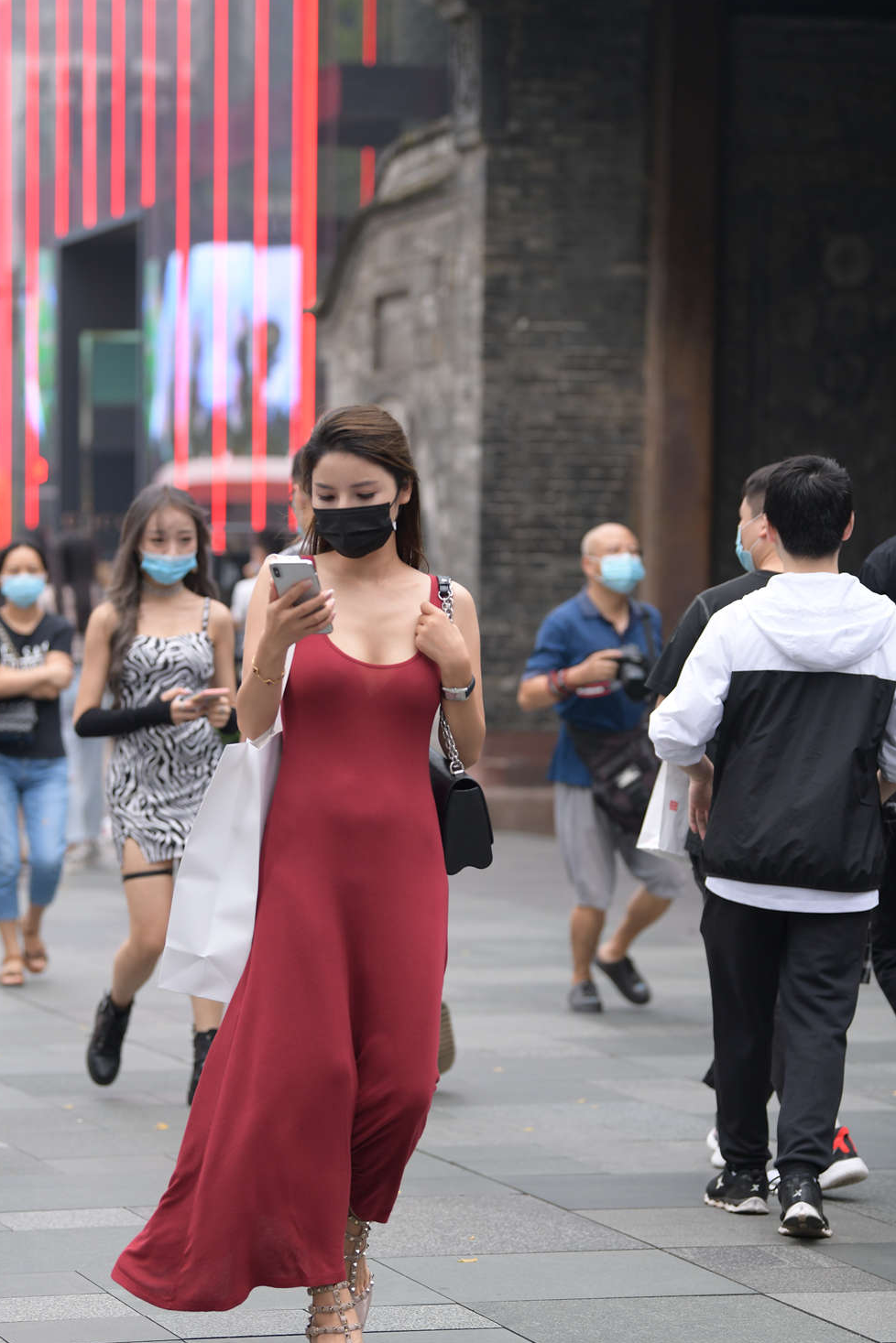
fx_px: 5040
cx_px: 355
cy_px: 763
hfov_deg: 10.2
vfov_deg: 15.2
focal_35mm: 135
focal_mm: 110
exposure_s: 1/320
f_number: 3.2
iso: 640
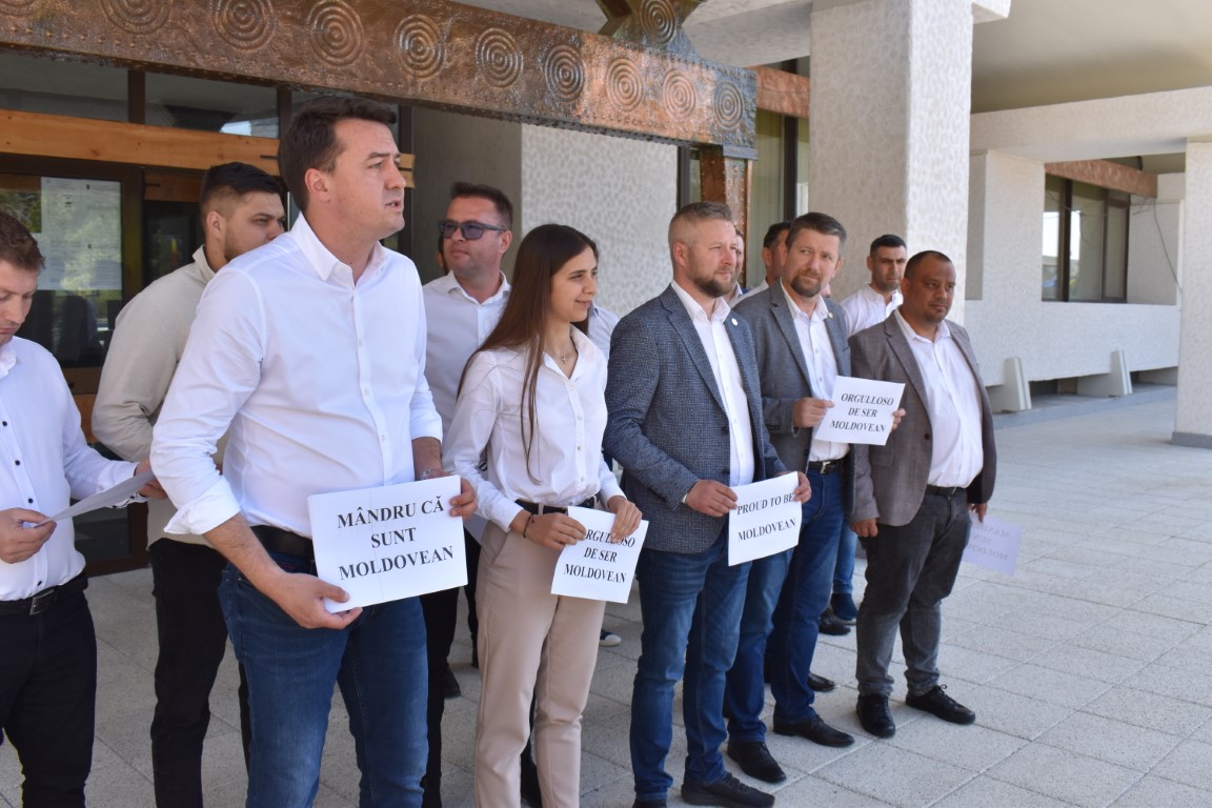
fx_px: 1060
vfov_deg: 41.7
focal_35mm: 32
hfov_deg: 59.5
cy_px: 404
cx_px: 606
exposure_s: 1/250
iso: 320
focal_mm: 21
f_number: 8
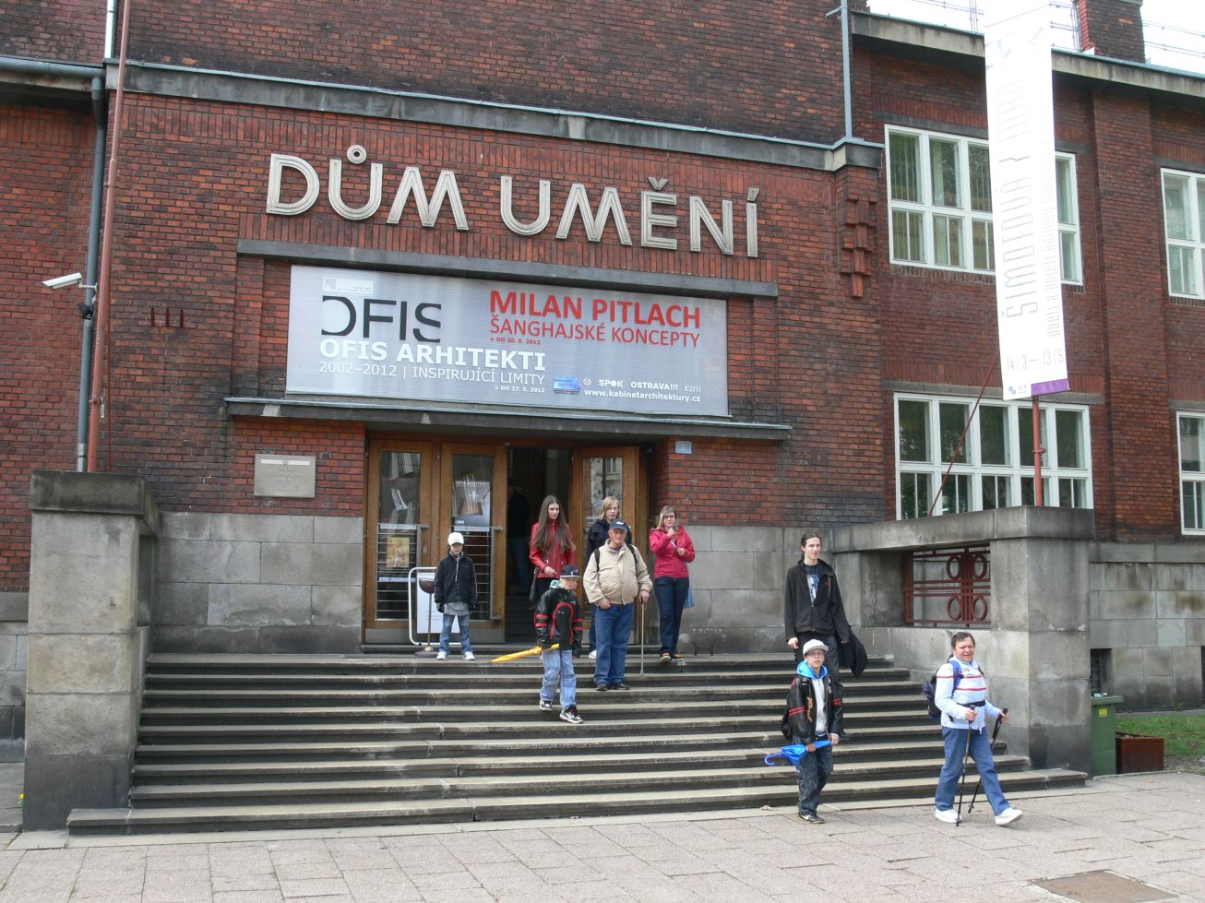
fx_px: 1218
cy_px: 452
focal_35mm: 35
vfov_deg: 40.7
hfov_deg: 52.6
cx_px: 602
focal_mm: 7.4
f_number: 5.6
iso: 100
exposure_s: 1/125
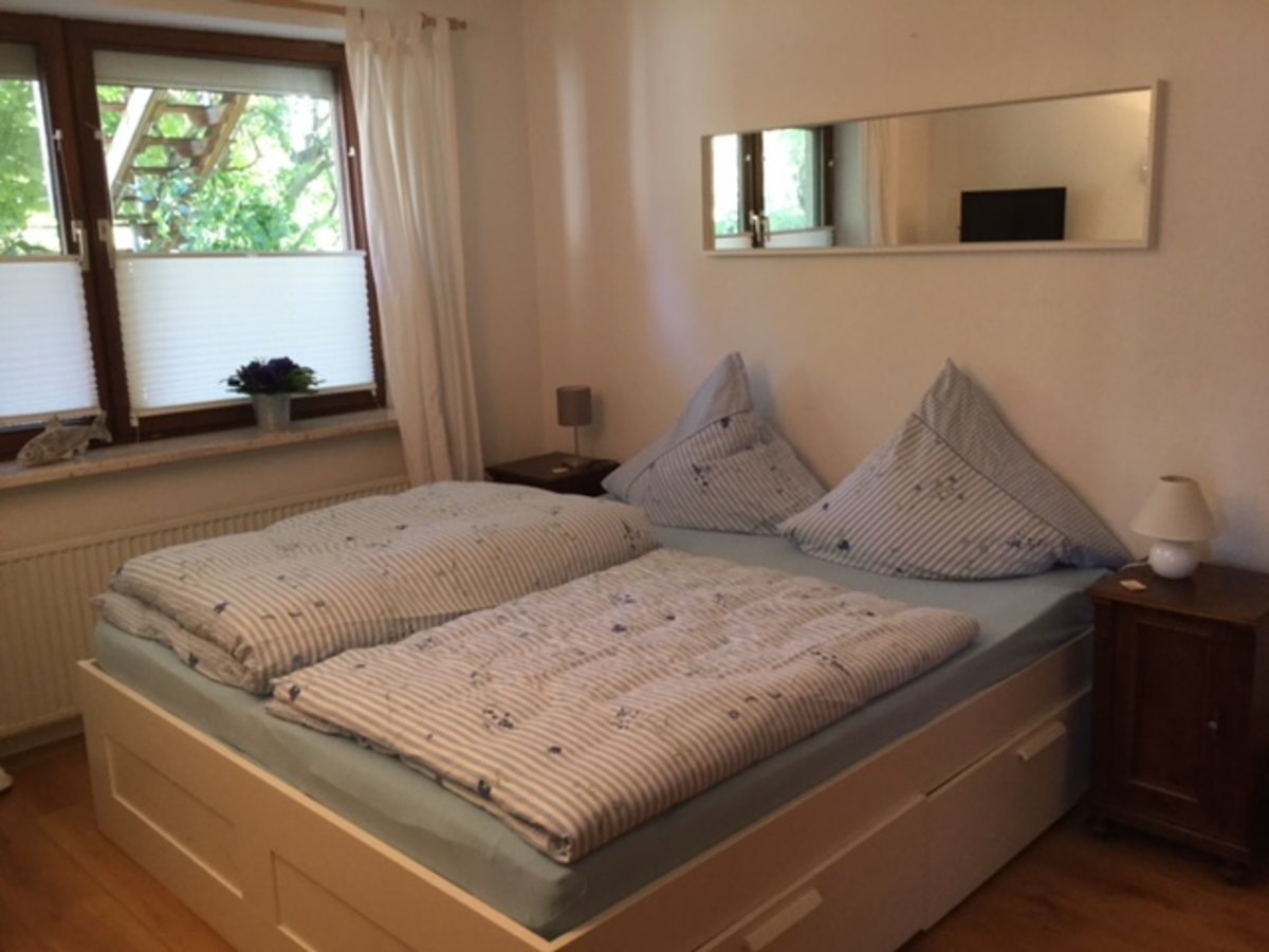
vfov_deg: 45.4
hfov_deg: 58.4
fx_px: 1136
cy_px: 476
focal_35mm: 31
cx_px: 634
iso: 80
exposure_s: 1/33
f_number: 2.4
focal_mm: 3.3
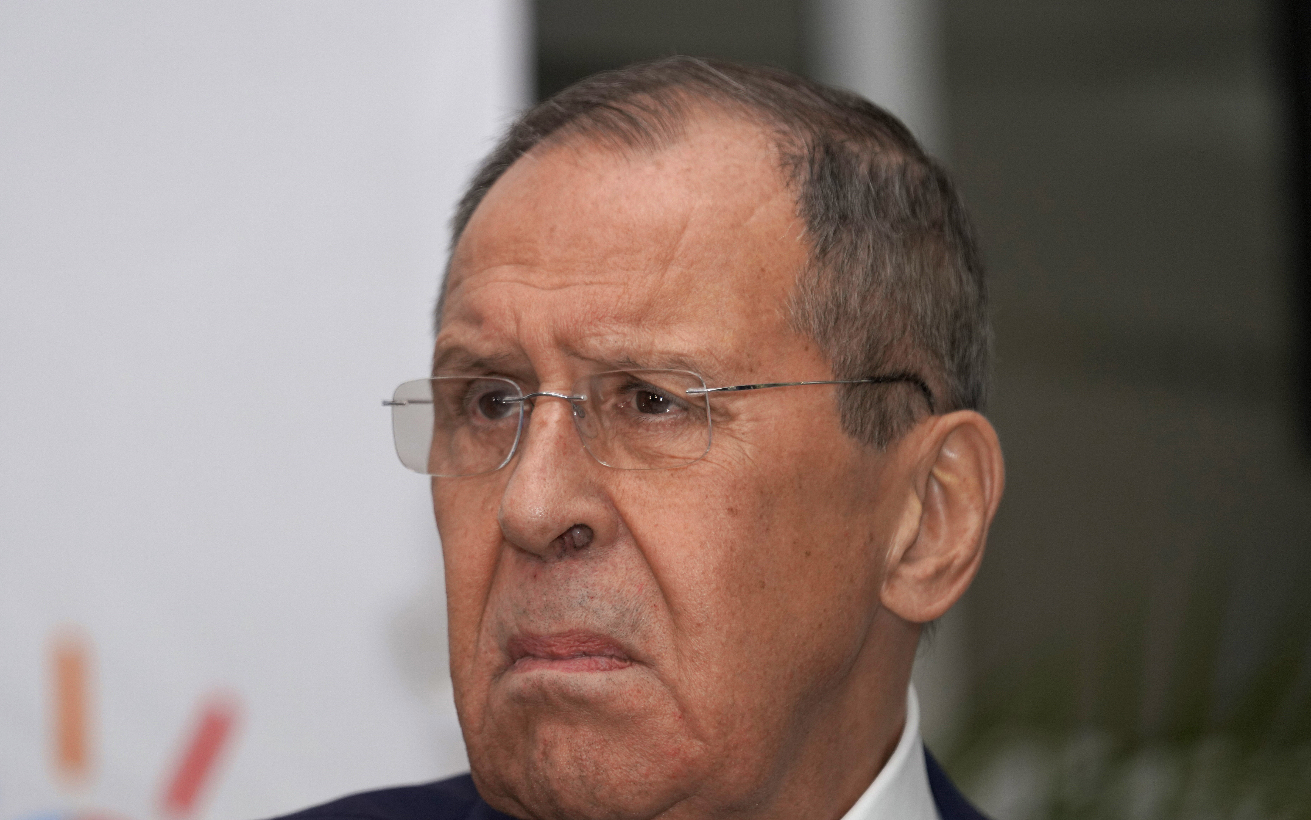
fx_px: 9218
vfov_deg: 5.1
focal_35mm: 258
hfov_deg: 8.1
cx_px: 492
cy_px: 510
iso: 800
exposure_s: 1/320
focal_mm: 197
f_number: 4
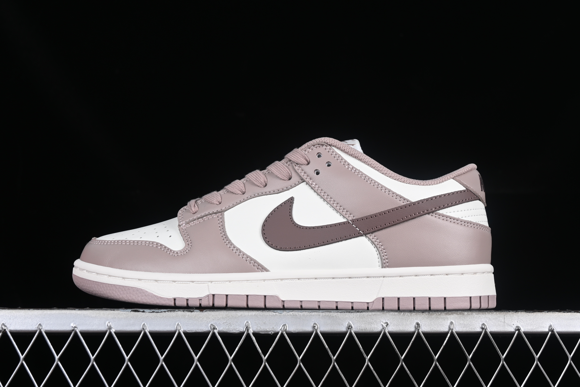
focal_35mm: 75
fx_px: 1208
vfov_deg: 18.2
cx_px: 290
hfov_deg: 27.0
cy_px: 194
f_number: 8
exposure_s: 1/80
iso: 160
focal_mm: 50
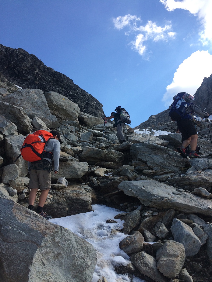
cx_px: 106
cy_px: 141
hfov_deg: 48.2
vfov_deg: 61.7
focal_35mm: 29
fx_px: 237
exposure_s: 1/1244
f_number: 2.2
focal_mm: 4.15
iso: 32
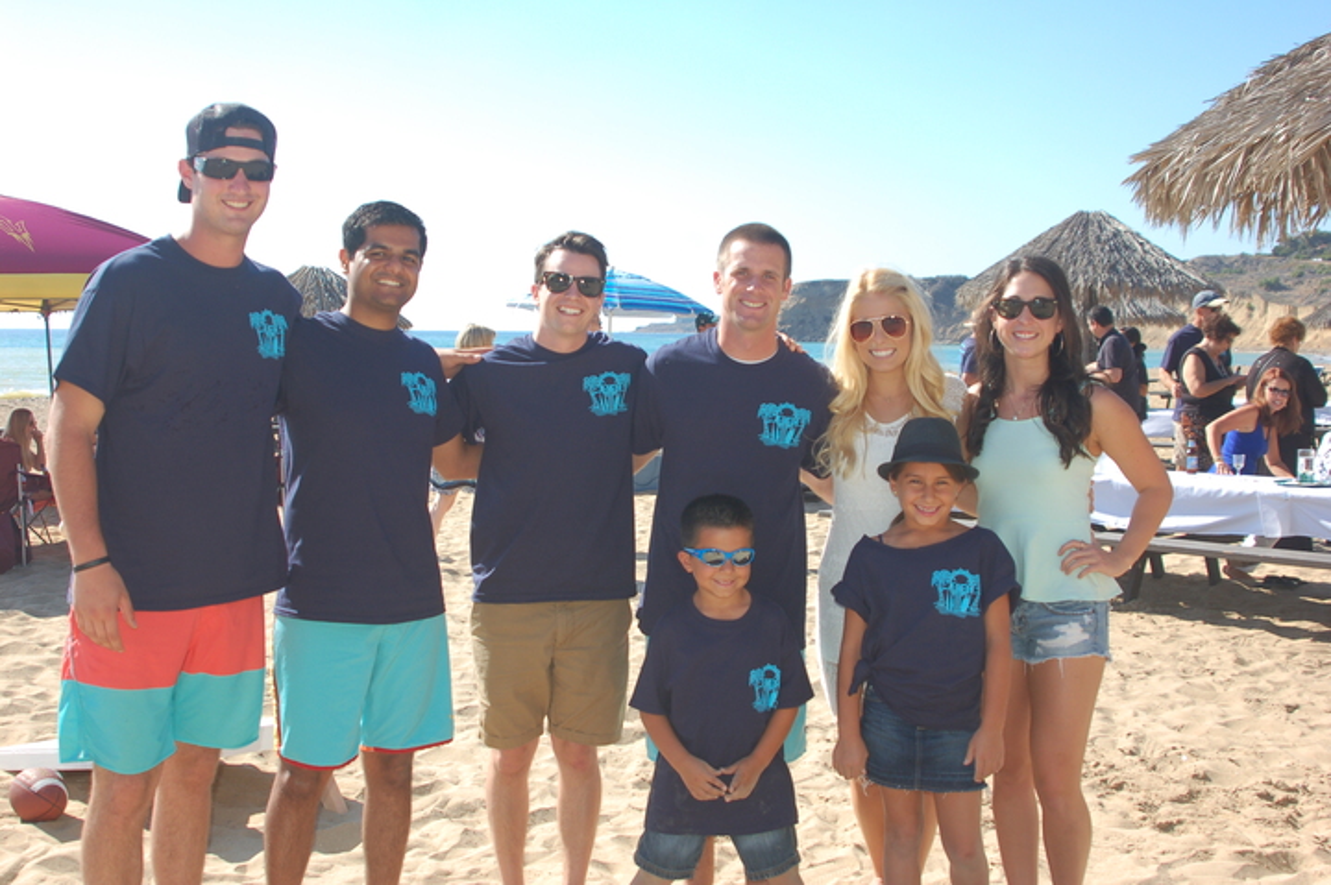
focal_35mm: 42
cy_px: 442
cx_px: 666
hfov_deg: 46.4
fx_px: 1552
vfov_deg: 31.8
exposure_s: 1/500
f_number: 5.6
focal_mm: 28
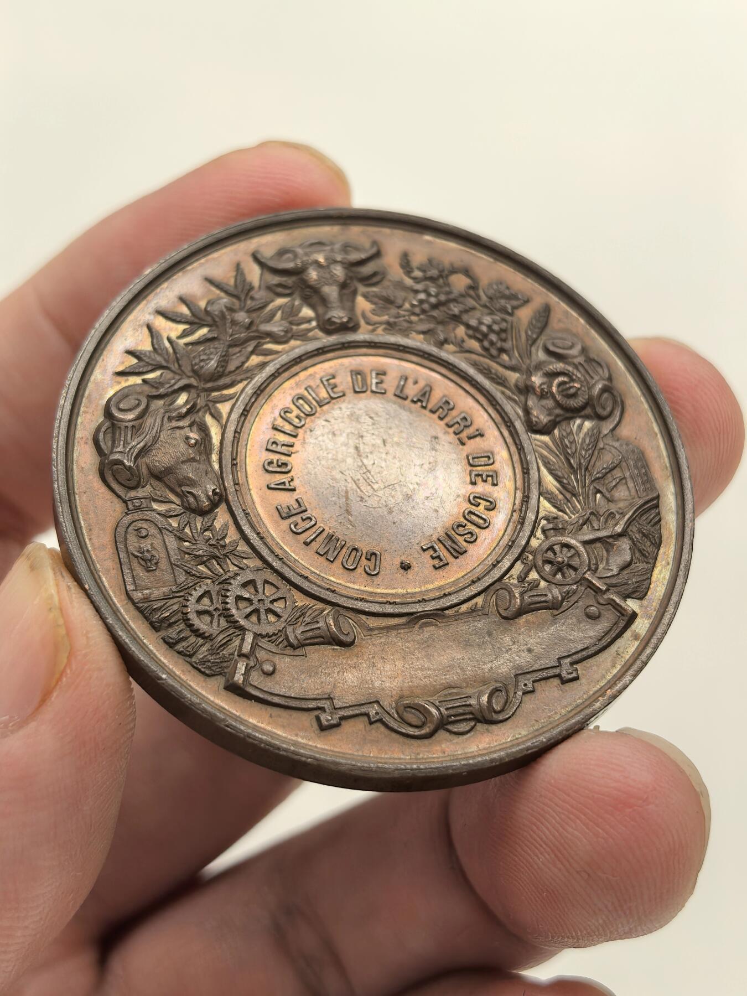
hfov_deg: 27.0
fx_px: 1554
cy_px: 498
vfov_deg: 35.5
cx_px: 374
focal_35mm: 54
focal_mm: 6.98
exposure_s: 1/100
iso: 200
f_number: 2
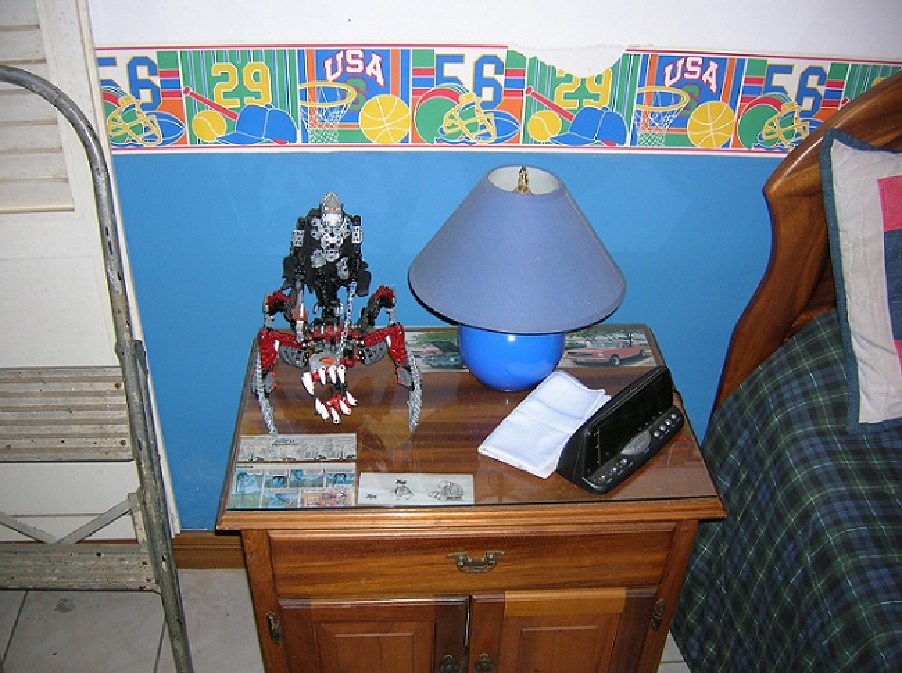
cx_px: 451
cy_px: 336
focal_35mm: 34
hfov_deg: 54.0
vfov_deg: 41.7
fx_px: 884
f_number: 2.9
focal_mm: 5.7
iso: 50
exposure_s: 1/60.1
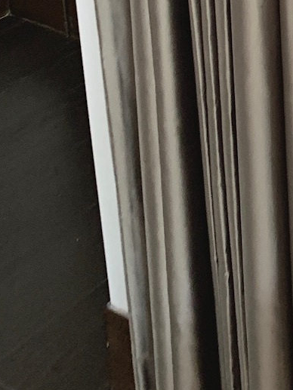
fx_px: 1162
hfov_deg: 13.5
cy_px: -231
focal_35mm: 103
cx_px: 454
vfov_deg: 16.9
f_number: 1.8
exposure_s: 1/60
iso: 100
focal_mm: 4.25
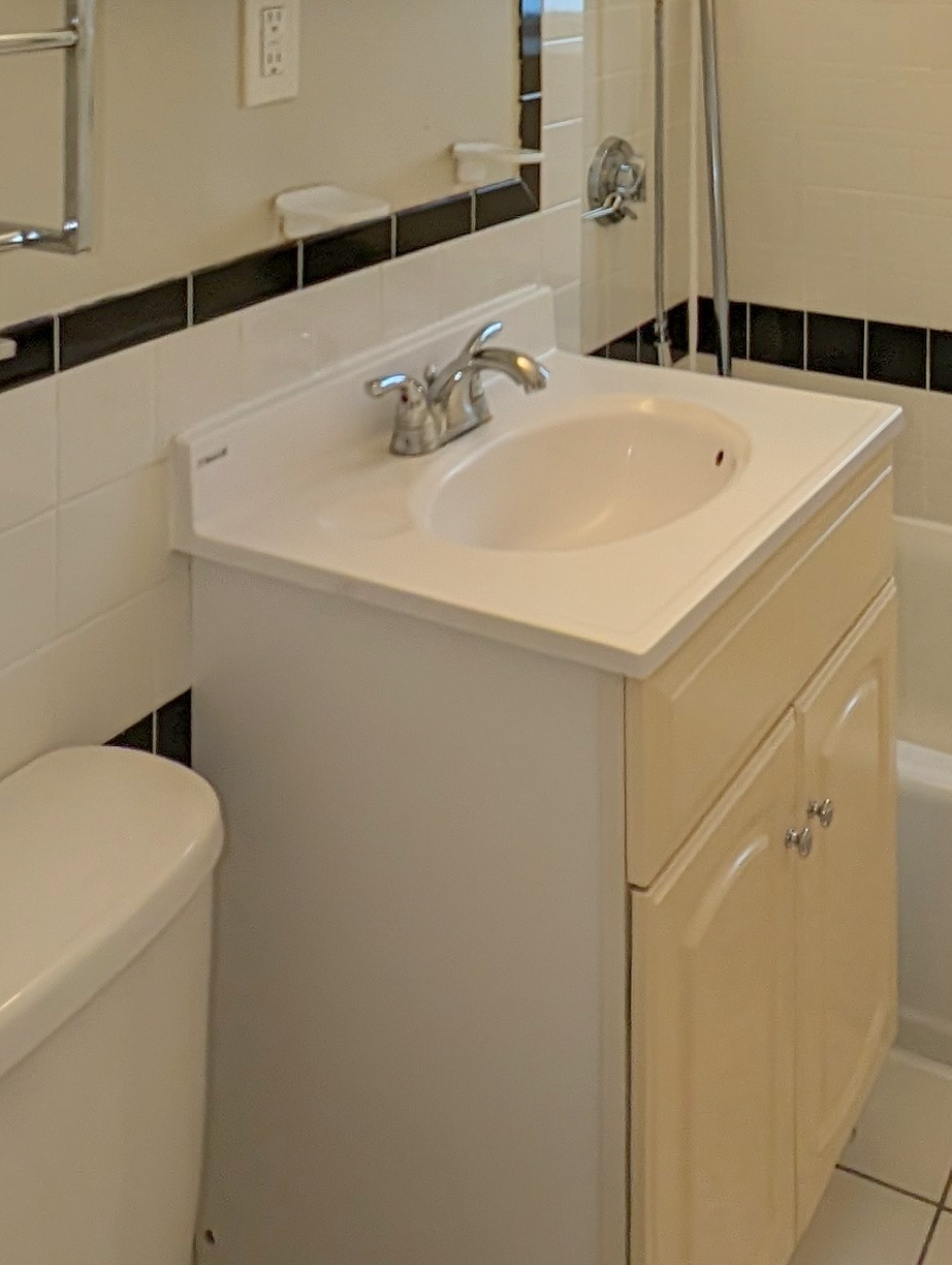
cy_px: -55
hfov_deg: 35.8
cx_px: 608
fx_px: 1463
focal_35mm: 40
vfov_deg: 39.9
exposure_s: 1/132
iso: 34
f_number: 1.95
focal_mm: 2.23
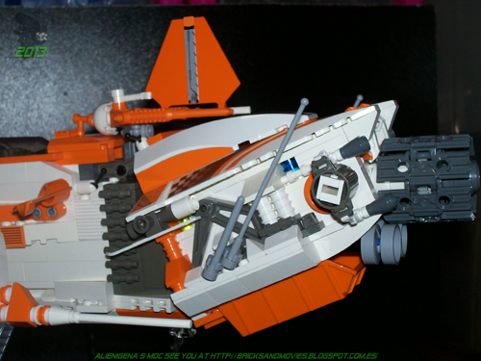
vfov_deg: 22.6
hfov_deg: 29.8
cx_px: 240
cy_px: 180
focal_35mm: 65
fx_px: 903
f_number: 3.6
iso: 80
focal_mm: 10.8
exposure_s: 1/78.4
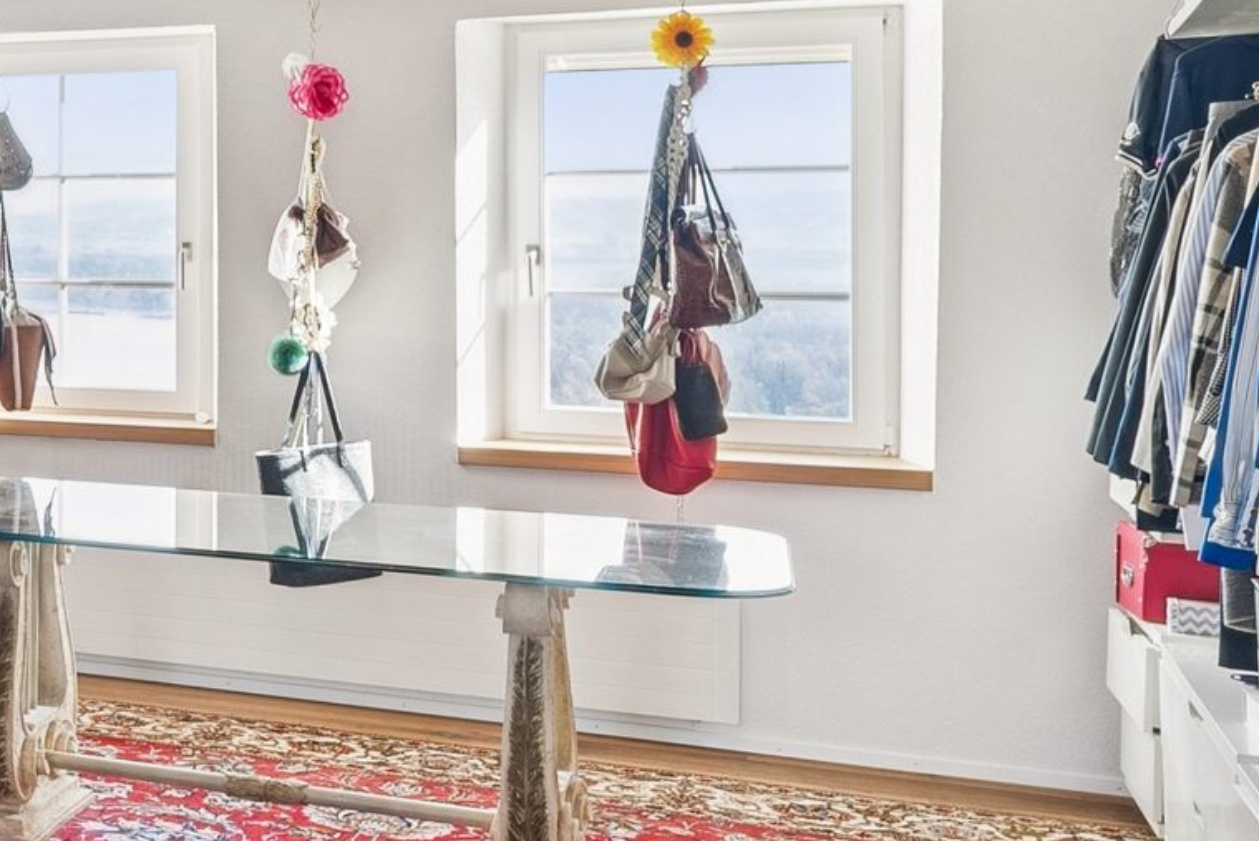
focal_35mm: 54
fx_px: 1890
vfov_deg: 25.1
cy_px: 373
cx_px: -527
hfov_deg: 27.8
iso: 200
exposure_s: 1/8
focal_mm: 16
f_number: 8
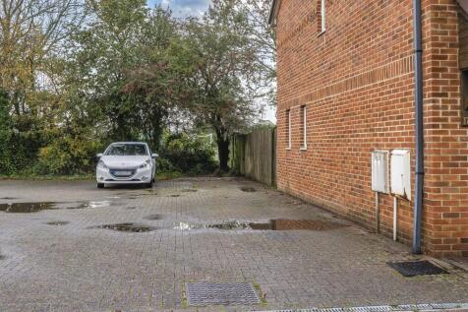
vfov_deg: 36.8
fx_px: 468
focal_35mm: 36
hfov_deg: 53.1
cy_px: 156
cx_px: 234
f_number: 8
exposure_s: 1/200
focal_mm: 24
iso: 400
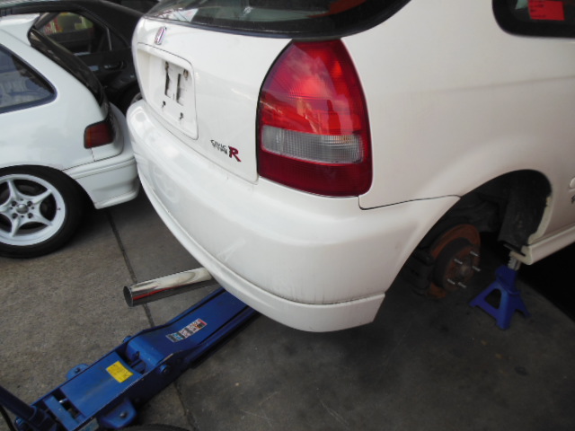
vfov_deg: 54.9
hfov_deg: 69.4
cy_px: 216
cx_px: 288
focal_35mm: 25
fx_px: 415
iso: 125
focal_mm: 4.5
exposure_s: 1/320
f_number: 3.2
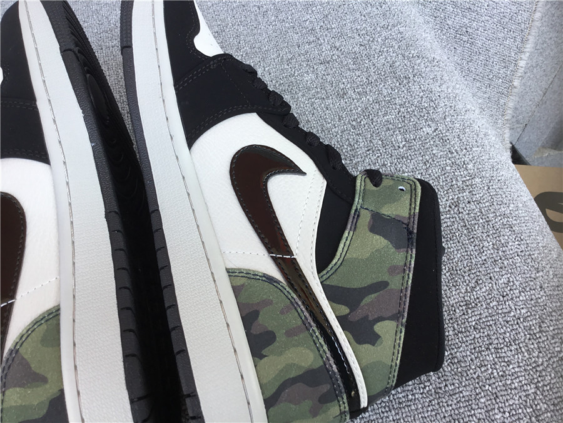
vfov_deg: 45.4
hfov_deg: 58.4
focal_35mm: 31
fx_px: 504
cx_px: 282
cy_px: 212
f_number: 2.4
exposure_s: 1/128
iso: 25
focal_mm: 3.3
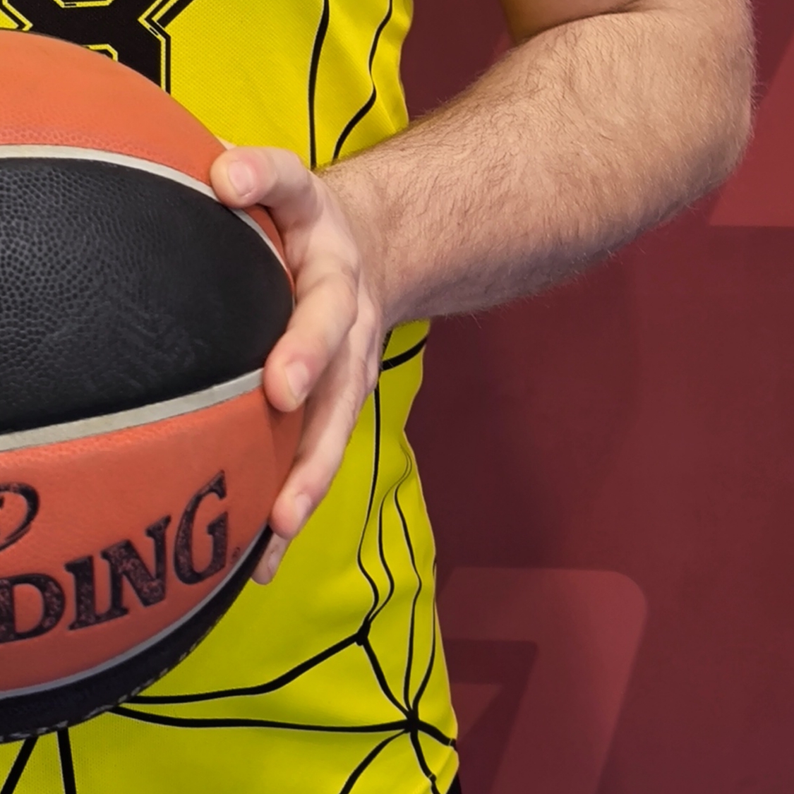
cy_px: -320
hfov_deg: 23.8
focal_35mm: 70
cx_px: 31
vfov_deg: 21.5
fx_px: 1817
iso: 160
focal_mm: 6.92
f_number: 1.9
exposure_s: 1/50
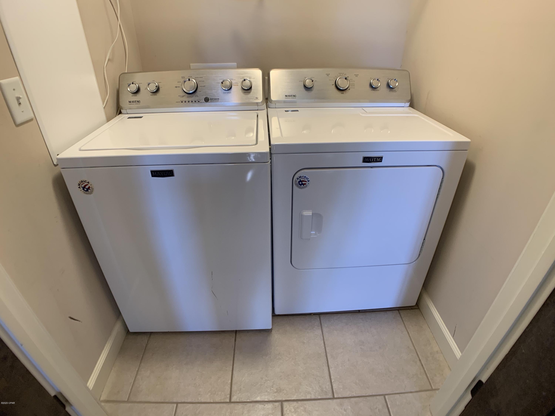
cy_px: 208
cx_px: 278
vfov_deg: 53.1
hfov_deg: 67.3
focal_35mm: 26
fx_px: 417
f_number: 1.8
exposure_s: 1/60
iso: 80
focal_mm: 4.25
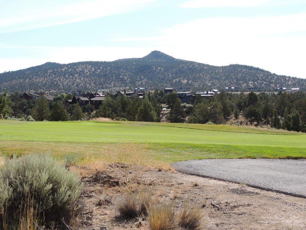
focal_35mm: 55
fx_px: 486
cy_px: 115
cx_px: 153
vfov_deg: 26.6
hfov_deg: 34.9
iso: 100
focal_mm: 9.8
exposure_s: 1/640
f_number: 3.7
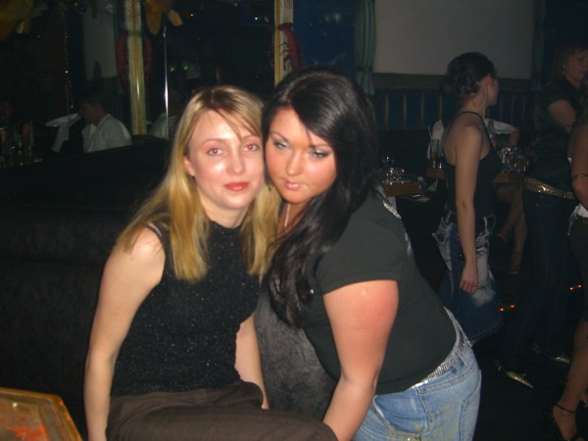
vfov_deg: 37.7
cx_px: 294
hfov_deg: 49.0
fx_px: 645
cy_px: 220
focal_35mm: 38
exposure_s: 1/60
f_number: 2.8
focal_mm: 7.9
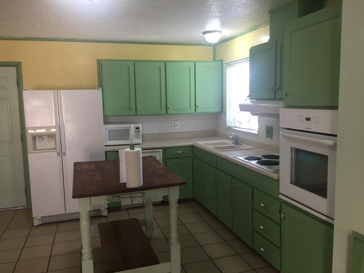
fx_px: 305
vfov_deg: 48.2
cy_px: 136
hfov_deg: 61.7
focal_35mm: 29
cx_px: 182
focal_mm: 4.15
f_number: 2.2
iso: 64
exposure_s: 1/30
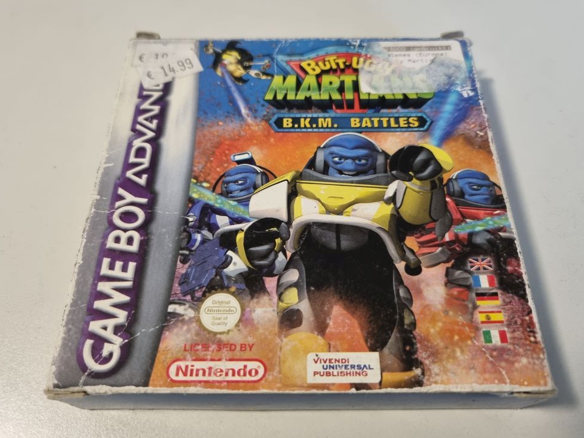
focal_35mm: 27
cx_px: 298
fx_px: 455
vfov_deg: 51.3
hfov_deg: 65.3
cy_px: 220
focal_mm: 5.4
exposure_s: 1/50
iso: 320
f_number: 1.8
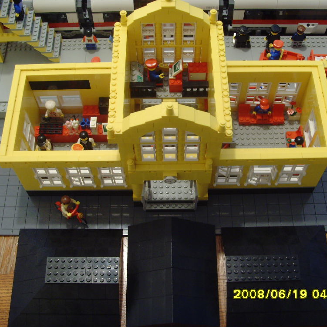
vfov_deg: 36.1
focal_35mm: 47
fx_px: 502
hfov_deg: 36.1
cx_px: 164
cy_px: 162
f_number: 3.5
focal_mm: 6.6
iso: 200
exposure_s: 1/6
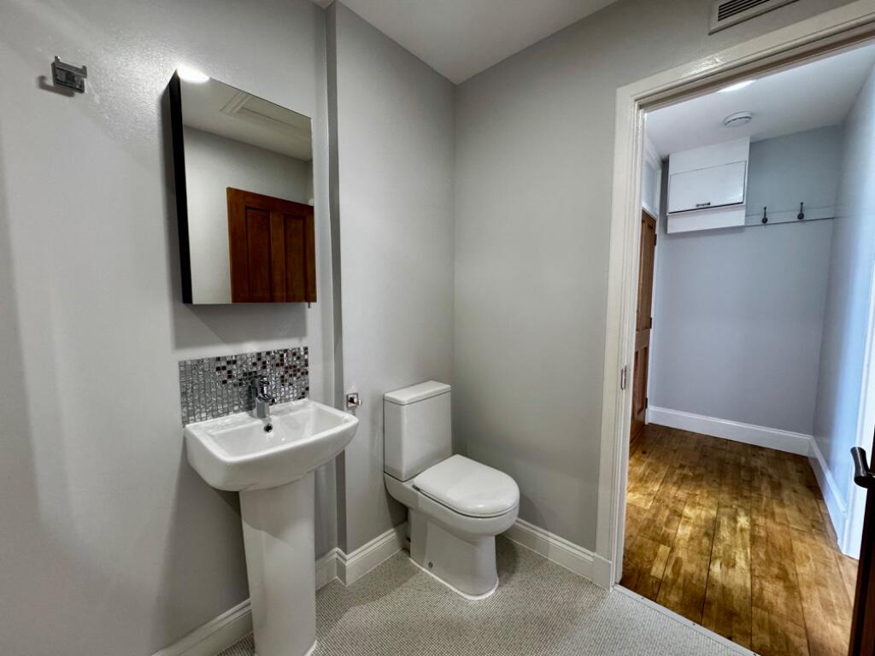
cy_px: 328
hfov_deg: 102.1
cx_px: 438
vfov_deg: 85.7
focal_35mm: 14
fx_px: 354
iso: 250
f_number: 2.2
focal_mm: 2.22
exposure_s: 1/50
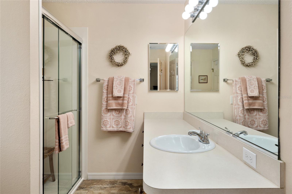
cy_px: 97
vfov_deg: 55.1
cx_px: 146
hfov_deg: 76.1
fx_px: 187
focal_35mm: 23
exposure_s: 1/15
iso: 160
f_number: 6.3
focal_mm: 23
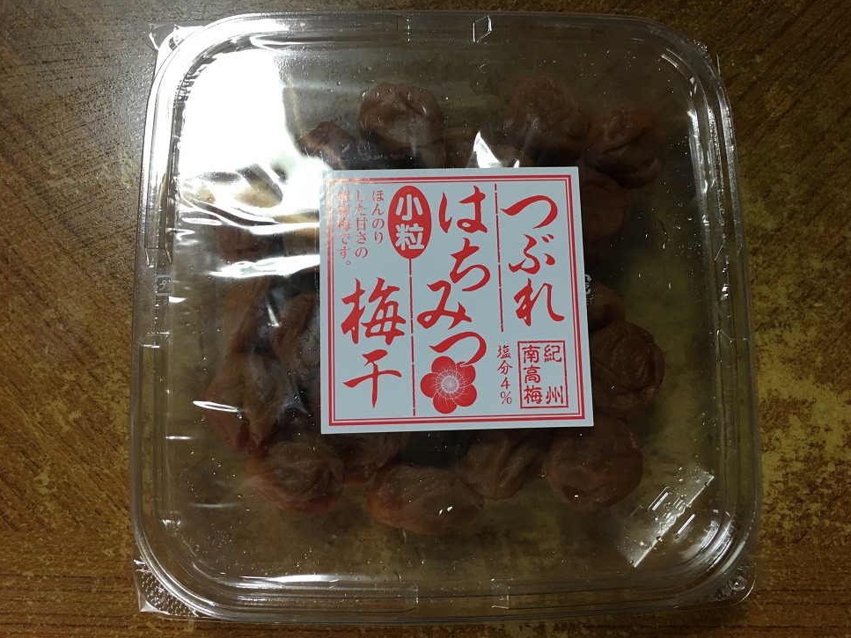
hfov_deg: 60.0
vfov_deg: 46.8
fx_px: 737
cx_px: 423
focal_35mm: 30
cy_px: 326
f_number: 2.2
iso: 80
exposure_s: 1/30
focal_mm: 4.15
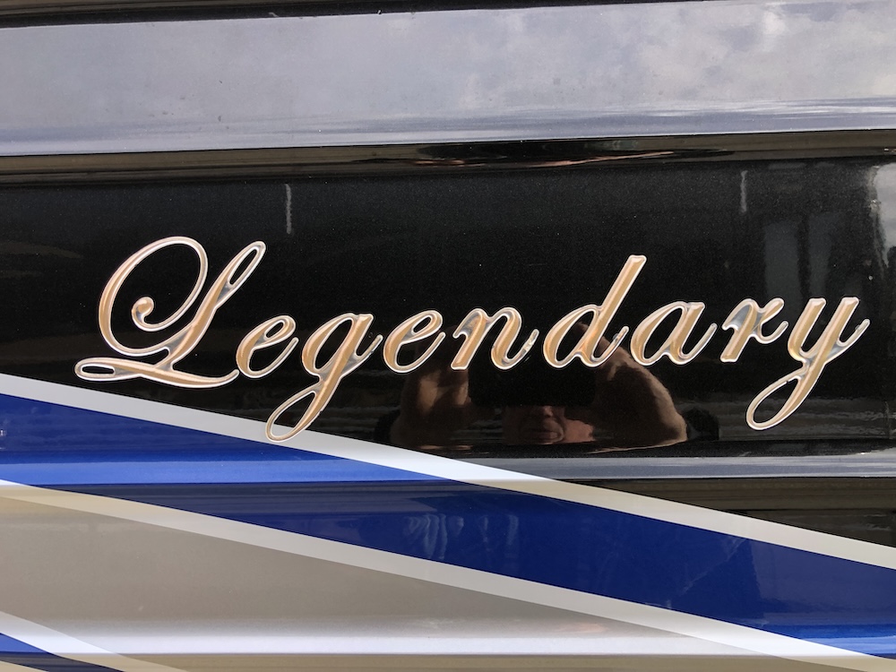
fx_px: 725
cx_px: 448
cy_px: 336
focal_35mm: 28
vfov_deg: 49.7
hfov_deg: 63.4
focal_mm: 4
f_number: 1.8
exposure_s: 1/142
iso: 20
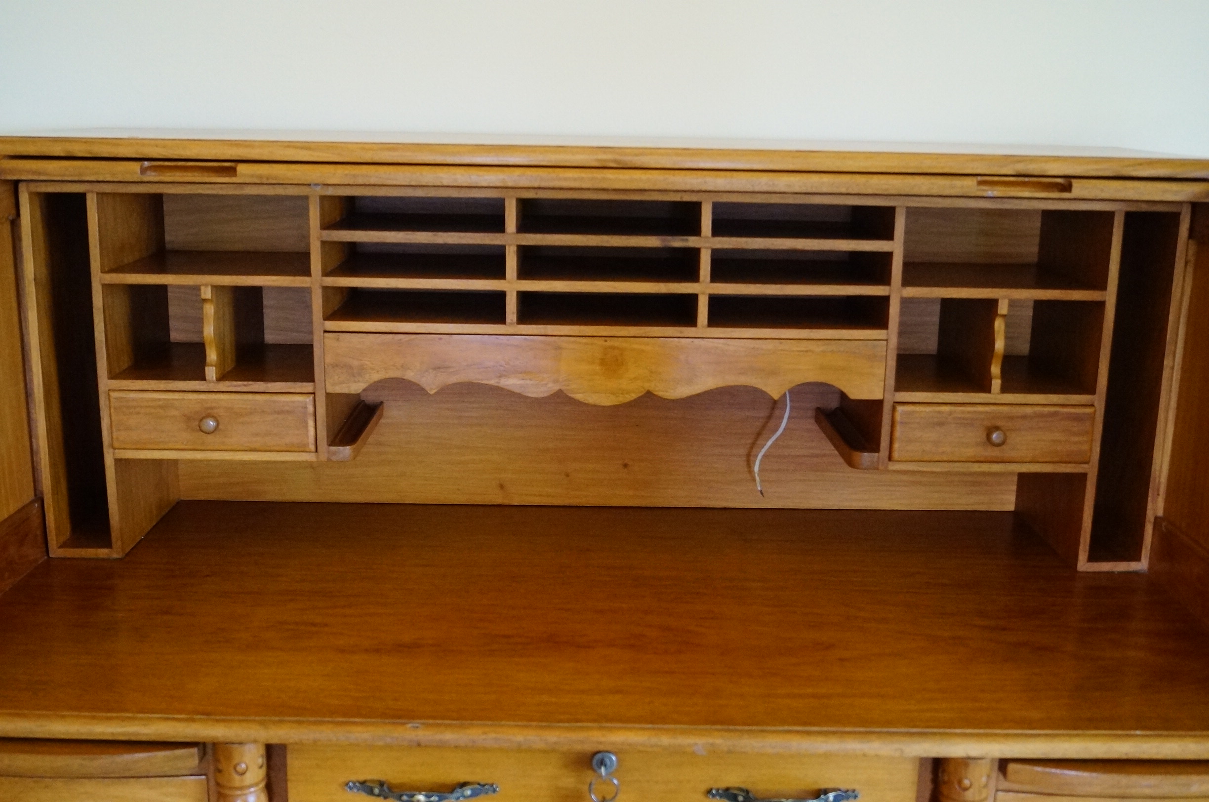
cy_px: 401
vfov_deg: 36.8
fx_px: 1207
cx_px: 604
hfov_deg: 53.2
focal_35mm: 36
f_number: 4
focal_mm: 24
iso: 3200
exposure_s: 1/60
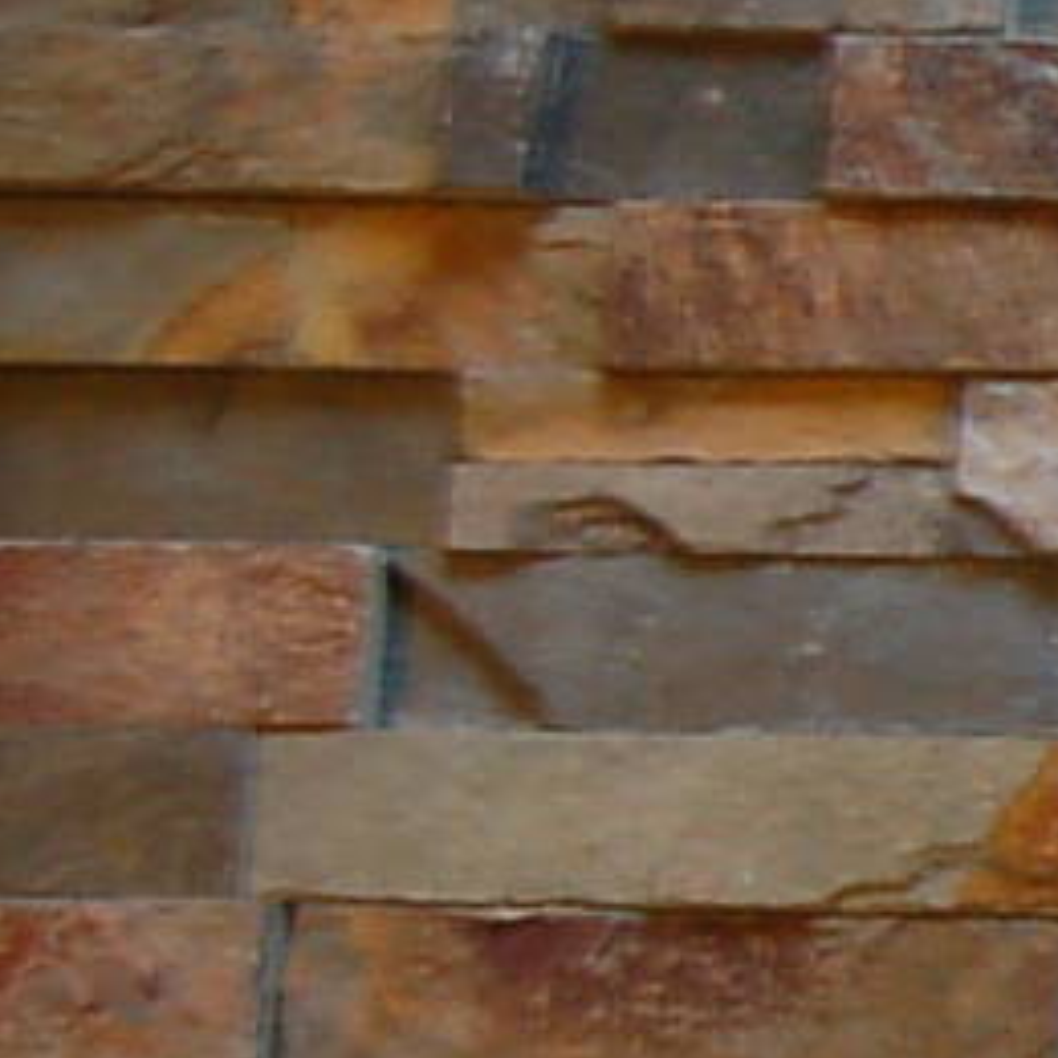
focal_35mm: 244
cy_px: 531
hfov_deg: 6.4
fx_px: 8437
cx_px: 3577
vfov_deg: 7.2
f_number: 5
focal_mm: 26
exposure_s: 1/4
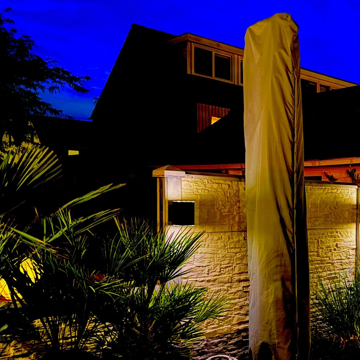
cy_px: 231
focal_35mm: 44
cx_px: 338
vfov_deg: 38.0
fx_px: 518
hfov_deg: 35.6
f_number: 1.78
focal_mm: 6.76
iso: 2000
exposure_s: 1/5
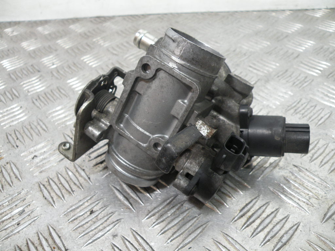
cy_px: 126
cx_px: 168
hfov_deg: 65.3
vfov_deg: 51.4
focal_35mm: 27
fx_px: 261
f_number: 2.8
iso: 124
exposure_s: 1/77.4
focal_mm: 4.7
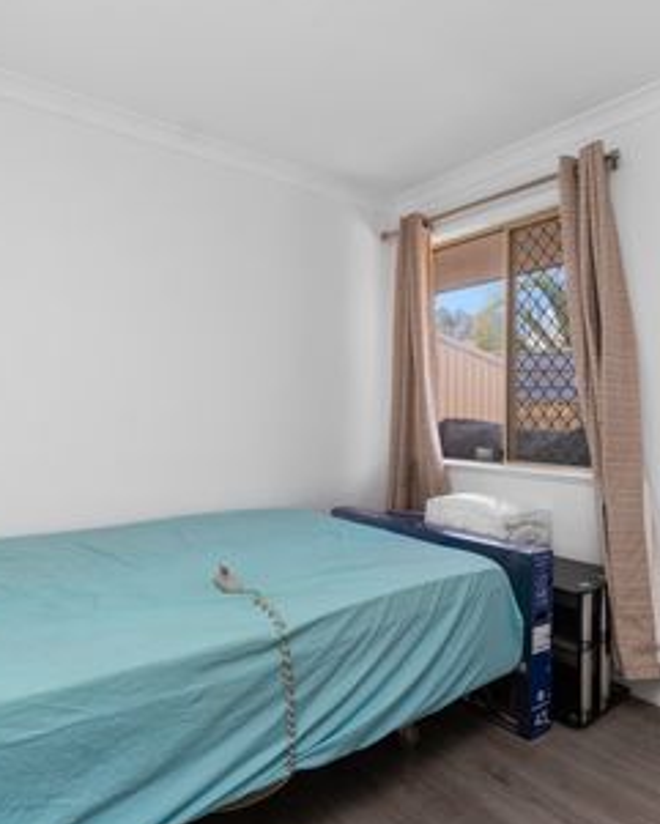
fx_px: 537
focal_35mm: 22
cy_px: 412
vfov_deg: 75.0
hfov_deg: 63.1
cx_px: 342
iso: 400
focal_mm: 10
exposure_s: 1/50
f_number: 8
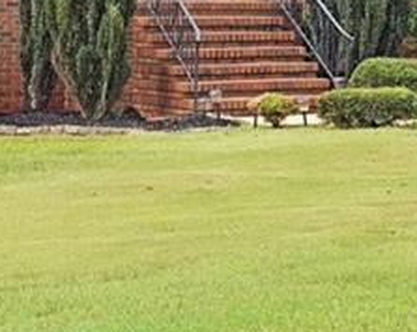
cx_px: 228
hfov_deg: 11.8
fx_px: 2022
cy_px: -187
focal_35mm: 164
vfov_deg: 9.1
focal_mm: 38
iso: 3200
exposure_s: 1/6400
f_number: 6.3
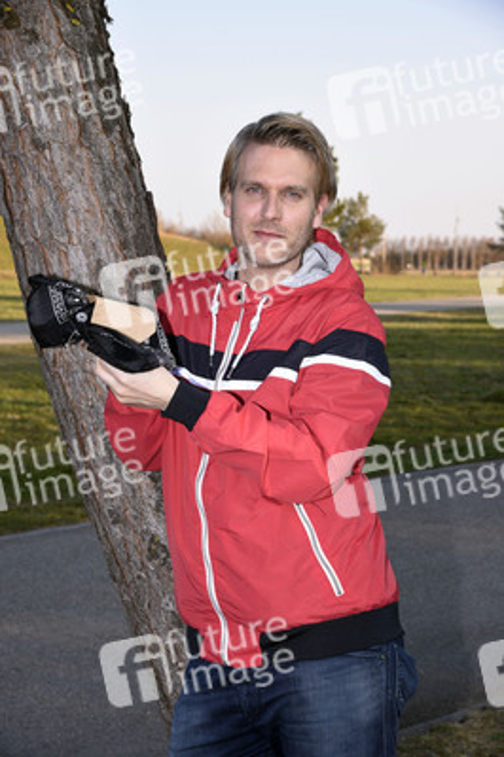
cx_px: 252
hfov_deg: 19.4
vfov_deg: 28.9
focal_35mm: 70
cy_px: 378
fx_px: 1472
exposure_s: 1/160
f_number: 9
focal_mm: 70
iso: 400
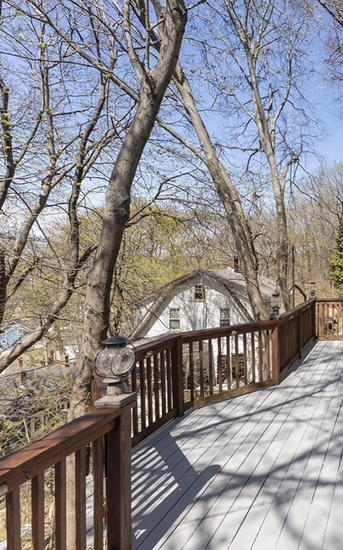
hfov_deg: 42.2
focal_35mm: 22
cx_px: 384
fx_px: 329
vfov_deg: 79.7
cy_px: 275
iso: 125
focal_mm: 14
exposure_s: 1/400
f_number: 6.3
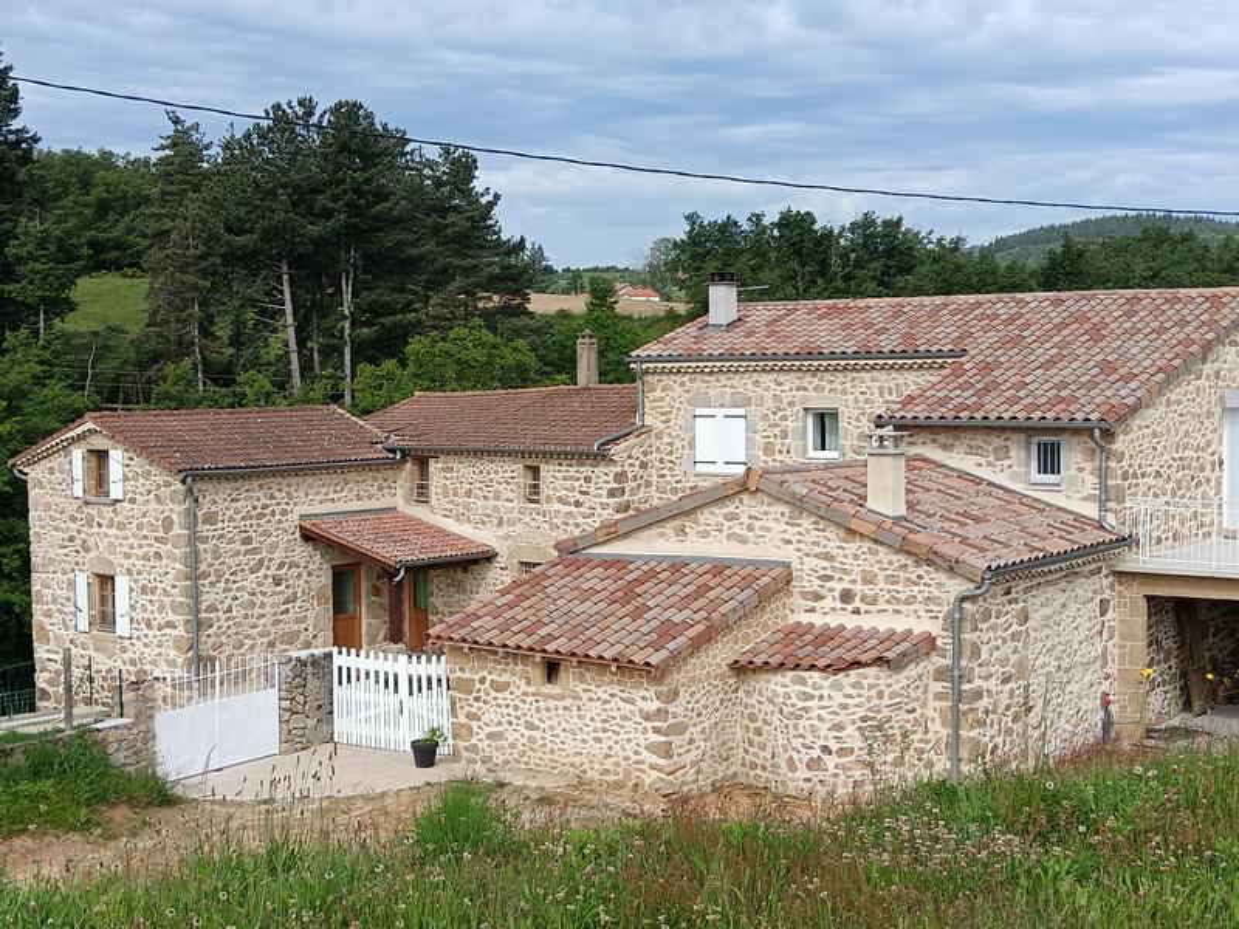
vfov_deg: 27.0
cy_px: 464
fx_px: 1933
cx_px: 620
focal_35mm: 54
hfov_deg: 35.5
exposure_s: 1/711
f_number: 1.9
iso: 100
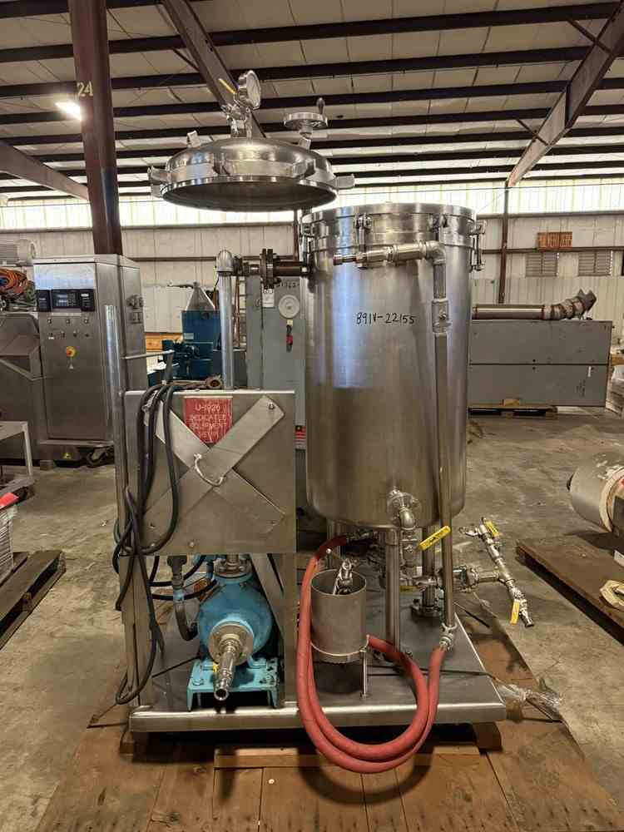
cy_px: 416
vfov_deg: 71.6
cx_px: 312
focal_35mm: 24
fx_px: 577
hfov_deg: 56.8
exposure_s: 1/60
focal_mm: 6.76
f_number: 1.78
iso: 500
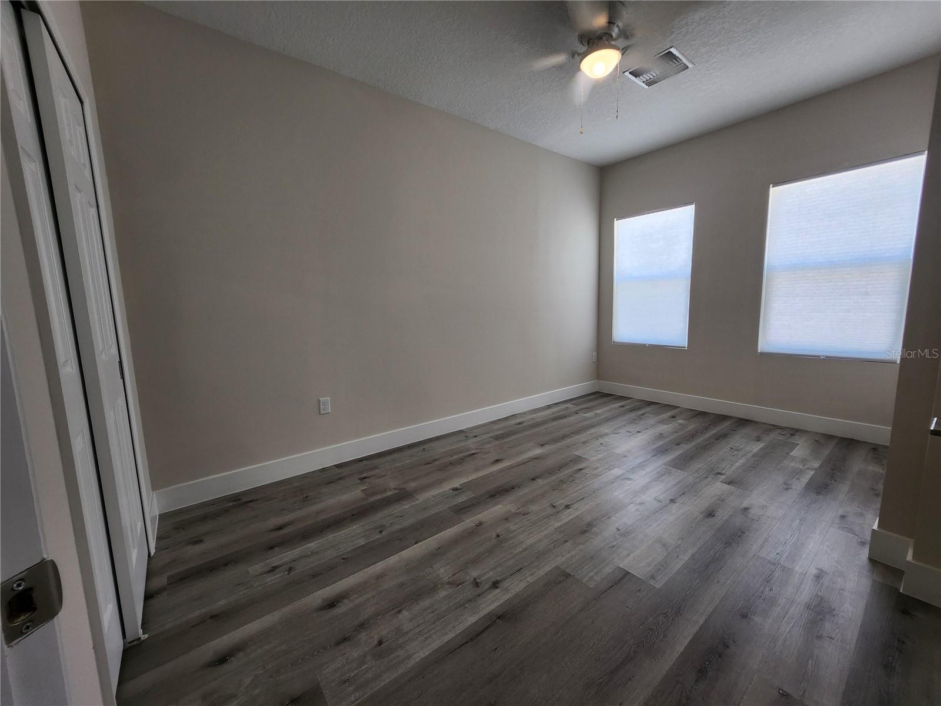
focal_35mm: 13
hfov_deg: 106.2
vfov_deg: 89.9
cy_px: 353
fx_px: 353
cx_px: 470
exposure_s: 1/60
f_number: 2.2
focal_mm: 1.74
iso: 40
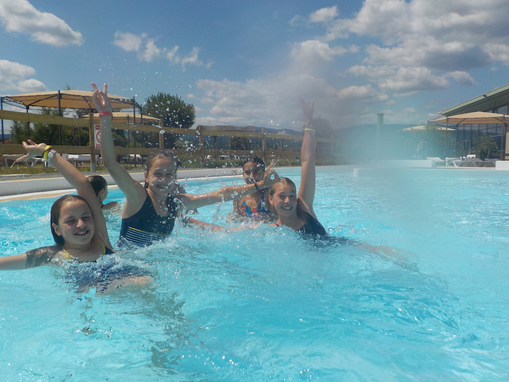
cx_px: 254
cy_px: 191
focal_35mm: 30
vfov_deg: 46.8
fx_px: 441
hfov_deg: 60.0
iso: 125
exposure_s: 1/800
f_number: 6.6
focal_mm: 4.1
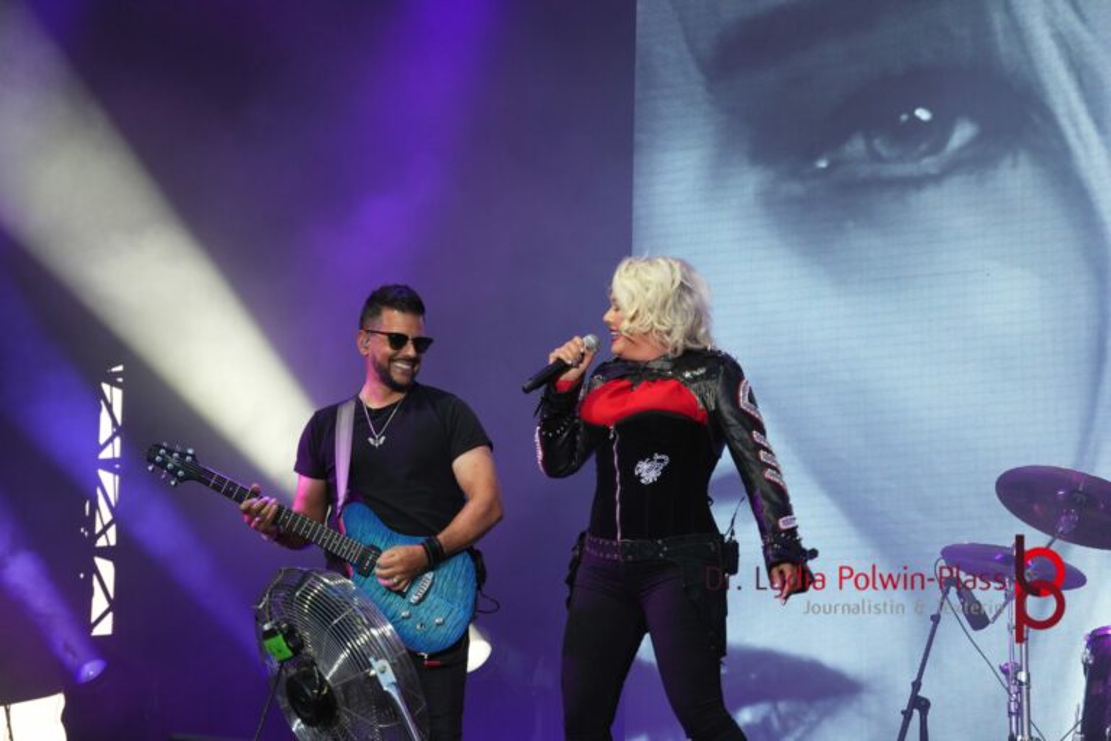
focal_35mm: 132
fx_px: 4073
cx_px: 556
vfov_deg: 10.4
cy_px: 370
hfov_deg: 15.5
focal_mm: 88
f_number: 5
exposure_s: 1/160
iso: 320
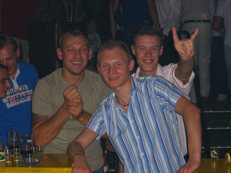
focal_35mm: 80
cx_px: 116
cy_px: 86
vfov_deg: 18.4
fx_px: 534
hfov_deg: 24.4
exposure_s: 1/60
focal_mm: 16.6
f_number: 4.4
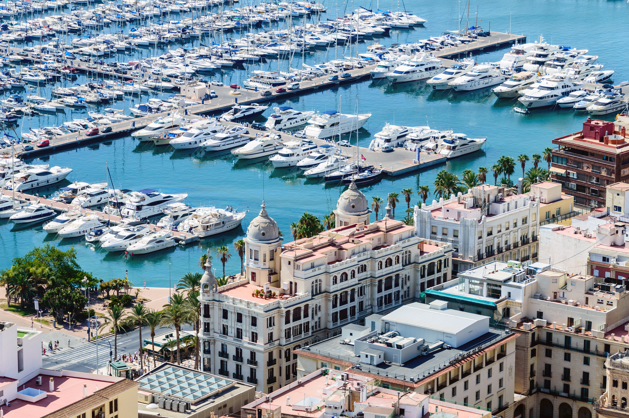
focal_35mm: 123
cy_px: 209
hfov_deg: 16.7
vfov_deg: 11.1
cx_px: 314
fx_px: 2147
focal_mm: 82
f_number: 9
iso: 100
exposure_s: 1/320
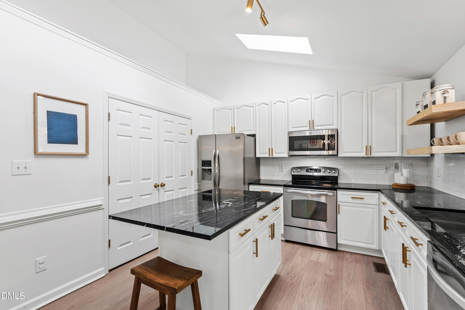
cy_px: 155
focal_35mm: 16
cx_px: 232
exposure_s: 1/2.5
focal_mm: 10.5
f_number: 8
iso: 100
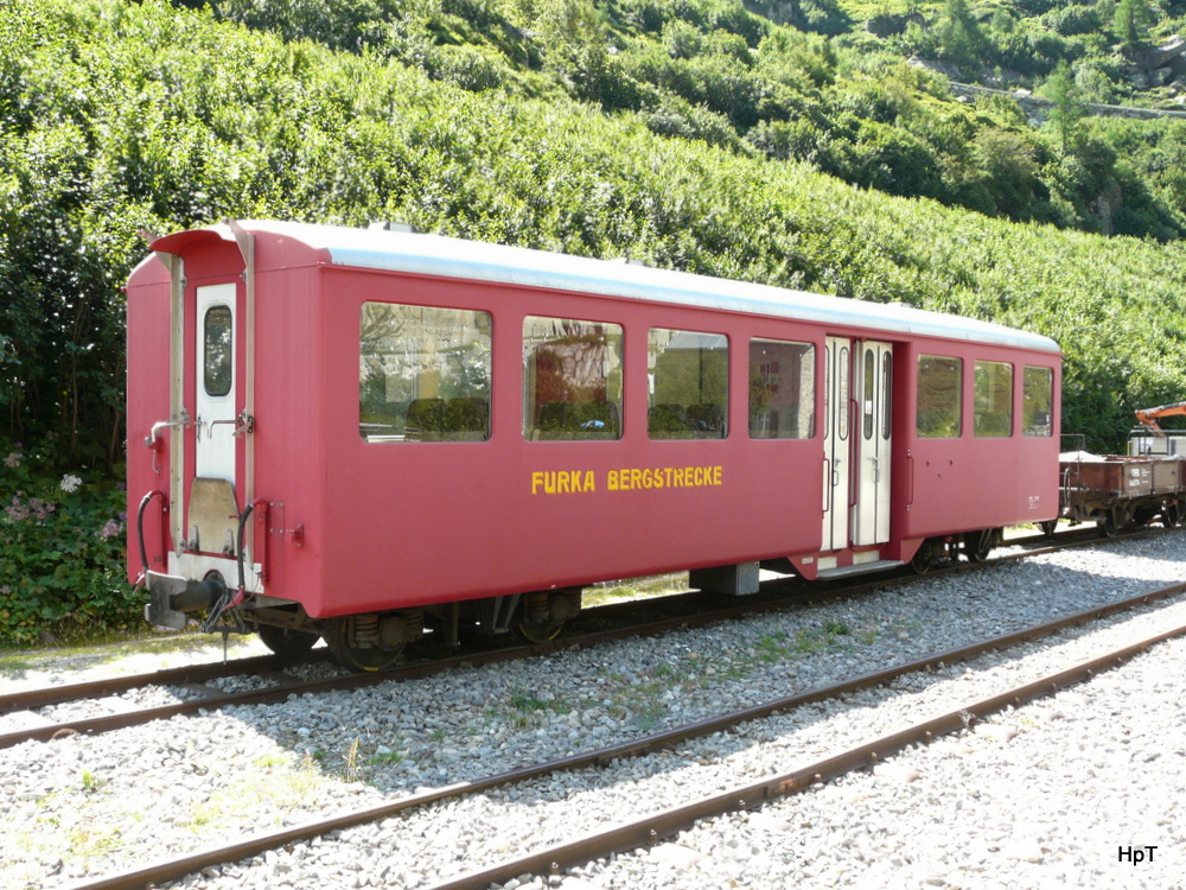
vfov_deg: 38.7
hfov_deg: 50.1
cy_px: 445
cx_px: 593
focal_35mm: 37
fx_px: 1268
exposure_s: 1/100
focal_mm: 6
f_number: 3.6
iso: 100
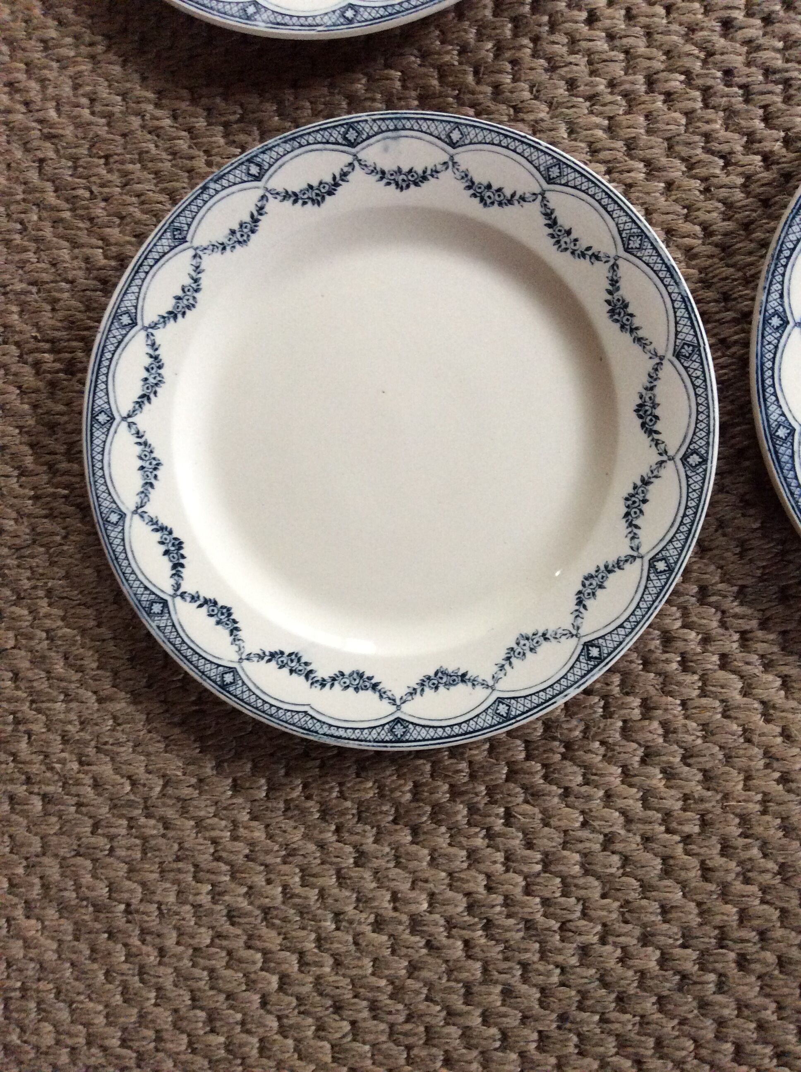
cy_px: 536
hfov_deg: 44.1
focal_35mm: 32
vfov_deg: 56.9
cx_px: 400
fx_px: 990
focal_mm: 3.3
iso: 200
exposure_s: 1/24
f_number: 2.4
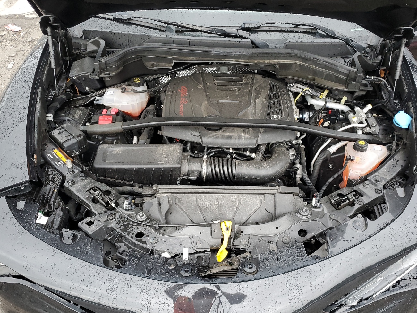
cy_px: 190
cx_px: 221
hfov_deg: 56.8
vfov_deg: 43.9
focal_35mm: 32
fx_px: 385
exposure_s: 1/120
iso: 83
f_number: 1.5
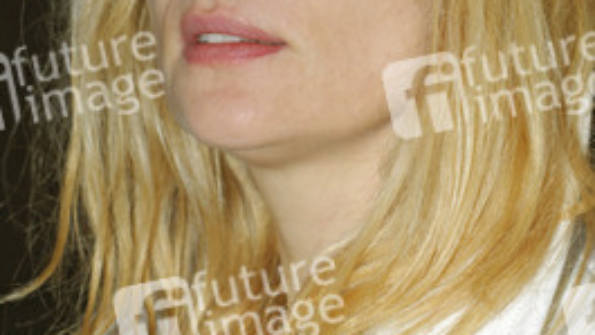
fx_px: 2619
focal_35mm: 166
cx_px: 296
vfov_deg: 7.3
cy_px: -27
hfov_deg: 13.0
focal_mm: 70
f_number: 7.1
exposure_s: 1/125
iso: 400
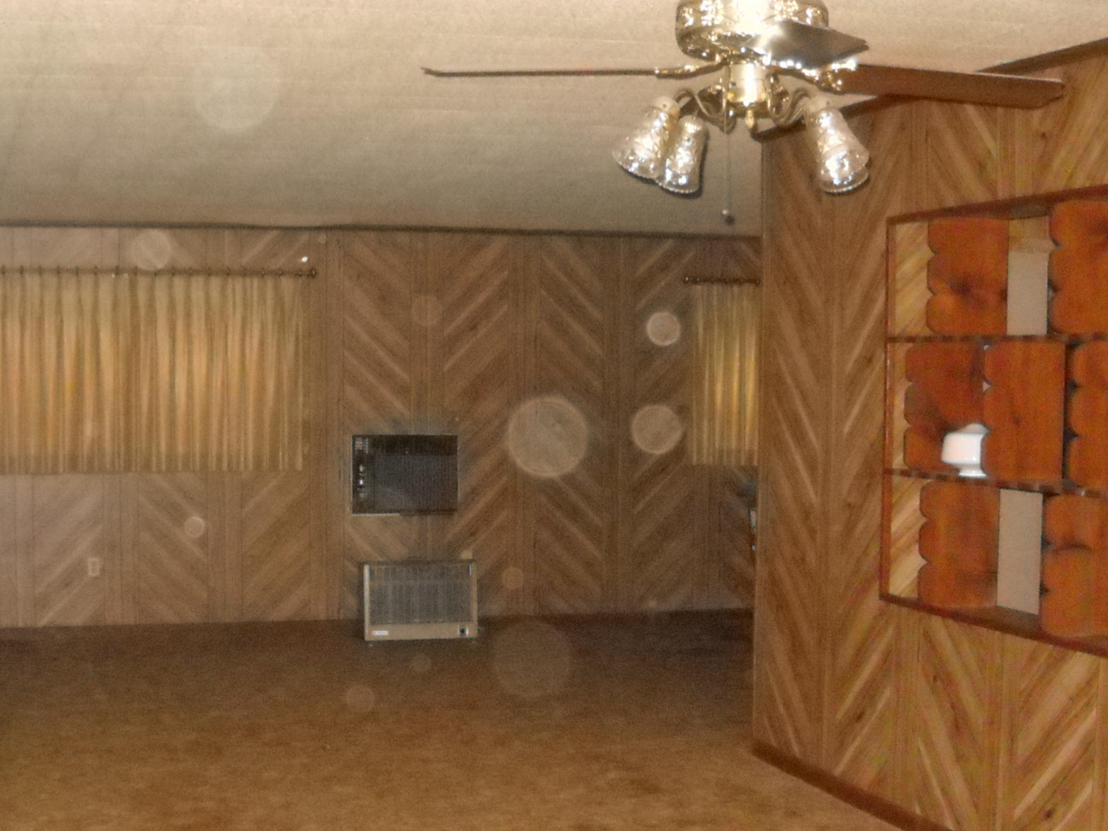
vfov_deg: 25.1
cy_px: 568
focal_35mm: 58
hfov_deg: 33.1
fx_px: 1857
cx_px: 439
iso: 1532
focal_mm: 6.72
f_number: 3.1
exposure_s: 1/30
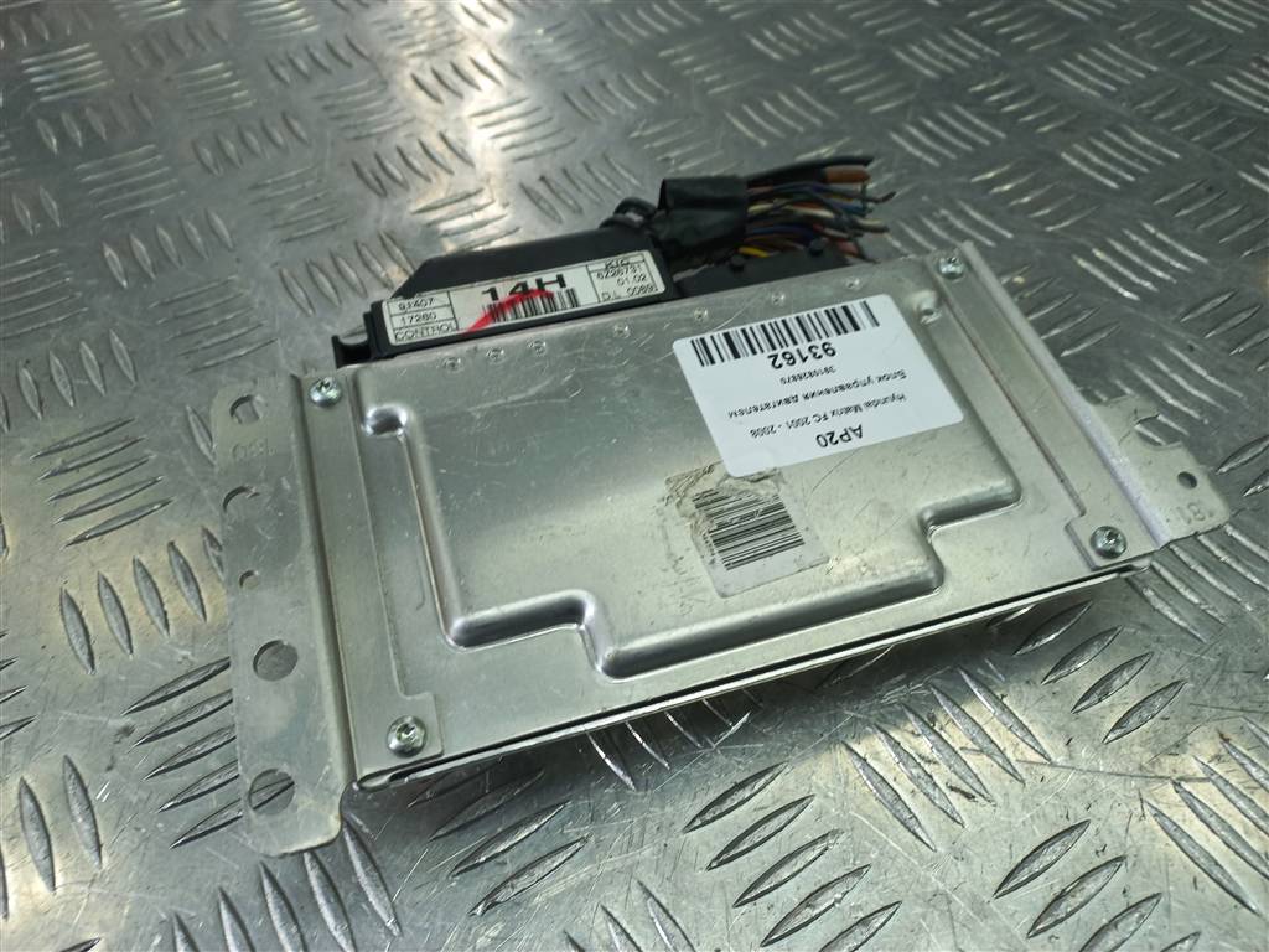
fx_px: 916
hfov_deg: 69.4
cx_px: 634
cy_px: 476
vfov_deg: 54.9
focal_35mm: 25
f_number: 1.8
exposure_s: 1/50
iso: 40
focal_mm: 4.6
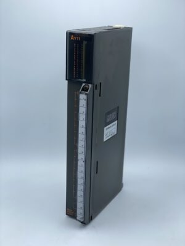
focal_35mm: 52
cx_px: 92
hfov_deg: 28.0
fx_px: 371
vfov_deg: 36.8
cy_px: 123
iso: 20
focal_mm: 6
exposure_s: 1/277
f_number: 2
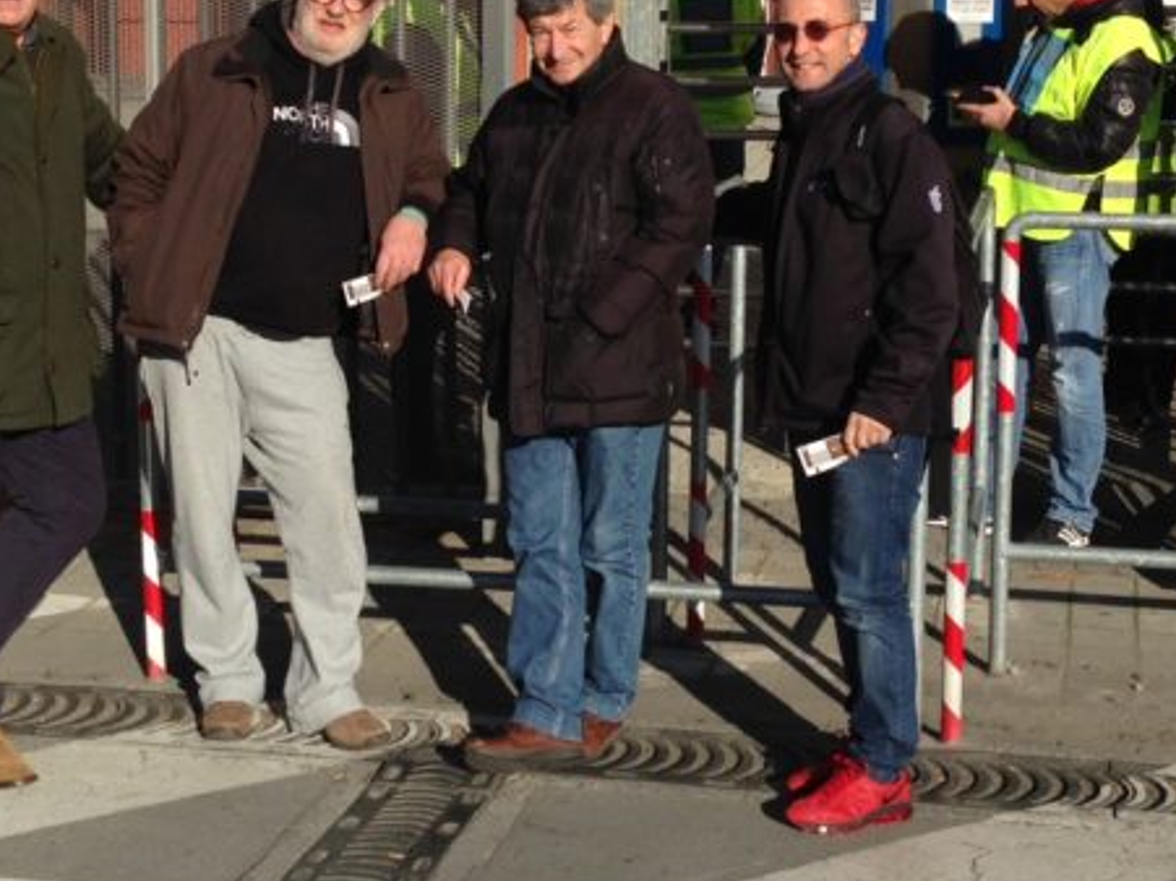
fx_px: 2547
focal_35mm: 75
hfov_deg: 26.0
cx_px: 535
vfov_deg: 19.6
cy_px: 323
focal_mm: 4.12
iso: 50
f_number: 2.4
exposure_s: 1/2088
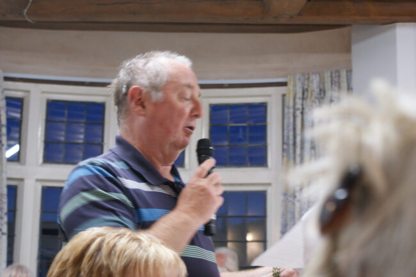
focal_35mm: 68
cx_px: 208
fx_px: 780
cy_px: 138
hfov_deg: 29.9
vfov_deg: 20.2
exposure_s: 1/13
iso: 400
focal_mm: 45
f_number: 5.6
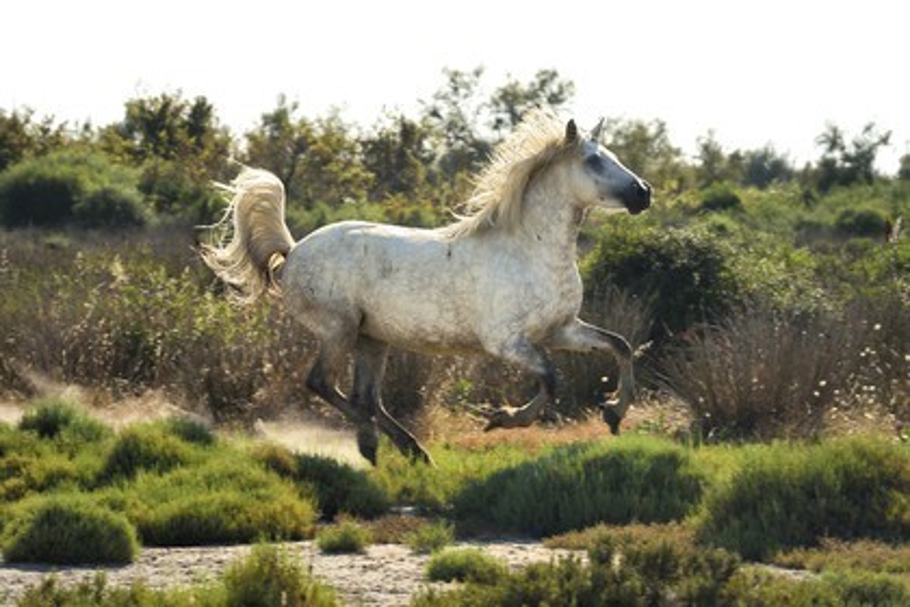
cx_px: 455
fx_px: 5055
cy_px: 304
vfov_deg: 6.9
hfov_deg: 10.3
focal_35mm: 200
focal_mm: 200
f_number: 11
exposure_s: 1/400
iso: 200
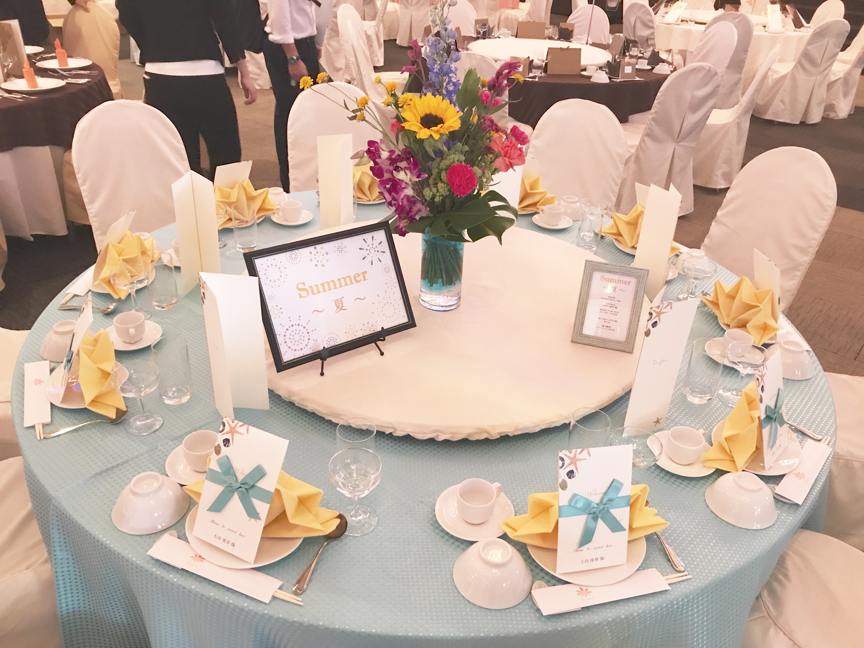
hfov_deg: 63.4
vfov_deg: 49.7
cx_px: 432
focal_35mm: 28
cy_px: 324
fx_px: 699
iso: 100
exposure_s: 1/6
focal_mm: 3.99
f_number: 1.8
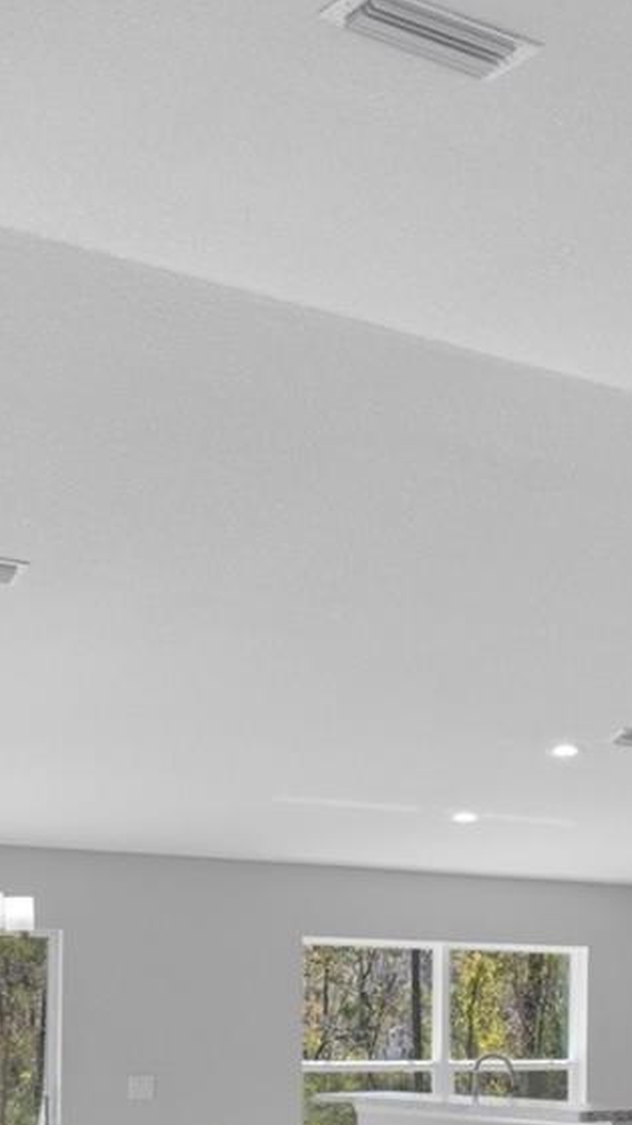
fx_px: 1745
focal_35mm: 58
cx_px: 996
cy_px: 1036
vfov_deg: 33.6
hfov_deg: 17.9
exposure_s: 1/15
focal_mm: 13
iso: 320
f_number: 8
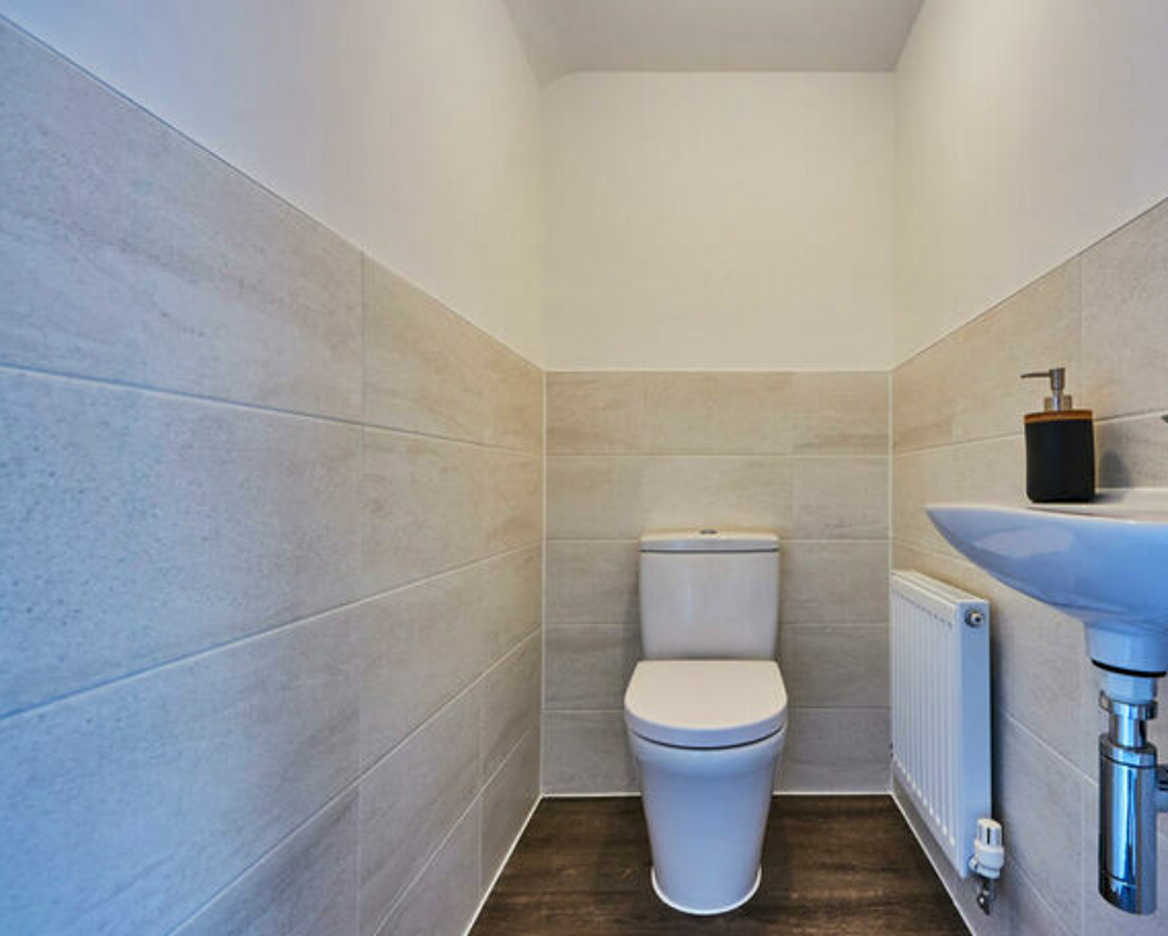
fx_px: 539
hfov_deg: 93.0
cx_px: 716
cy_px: 477
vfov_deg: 81.9
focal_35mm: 16
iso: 250
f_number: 8
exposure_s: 1/8
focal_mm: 9
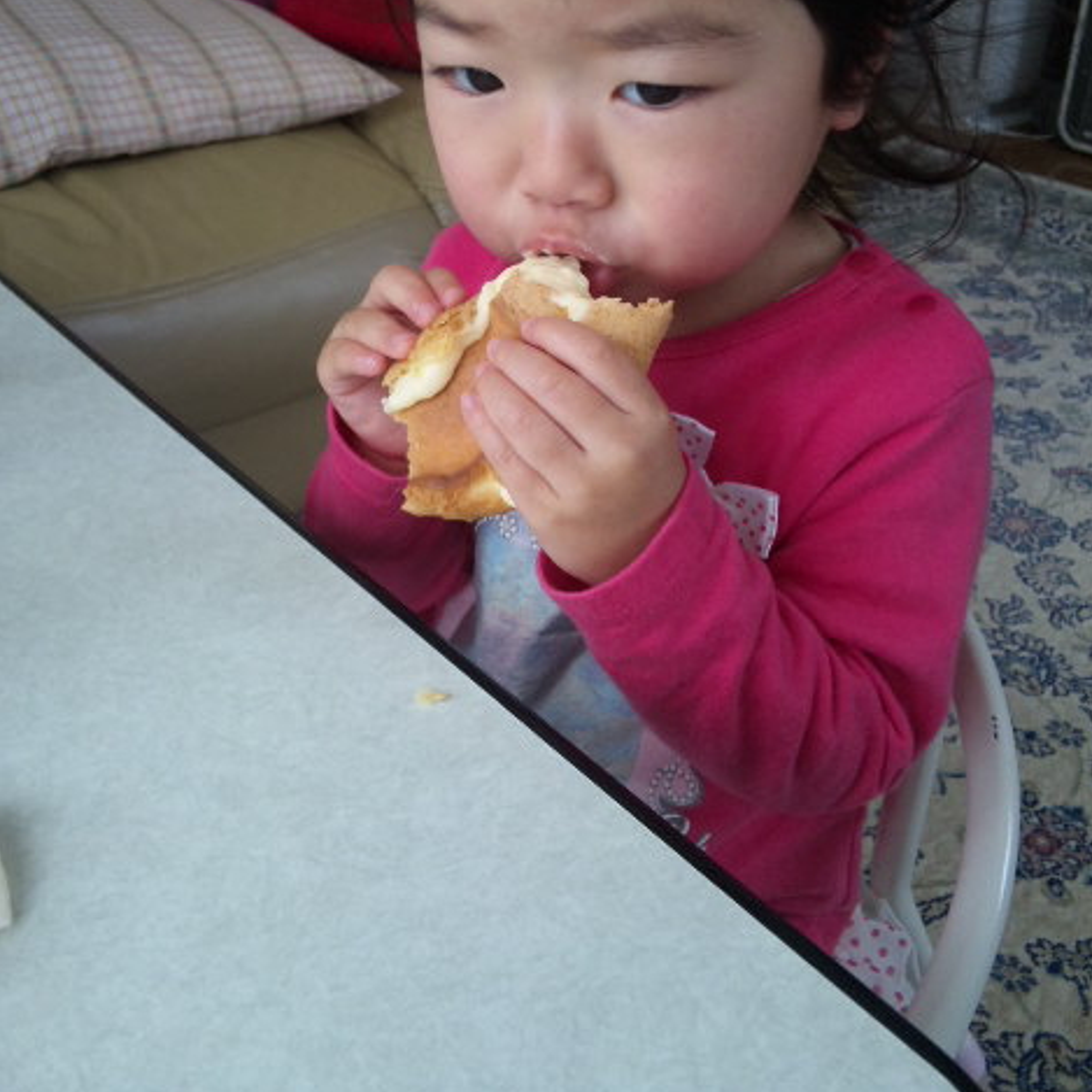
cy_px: 452
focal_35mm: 35
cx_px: 556
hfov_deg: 47.2
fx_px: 1249
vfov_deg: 47.0
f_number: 2.8
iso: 110
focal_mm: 4.82
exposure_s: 1/16.7
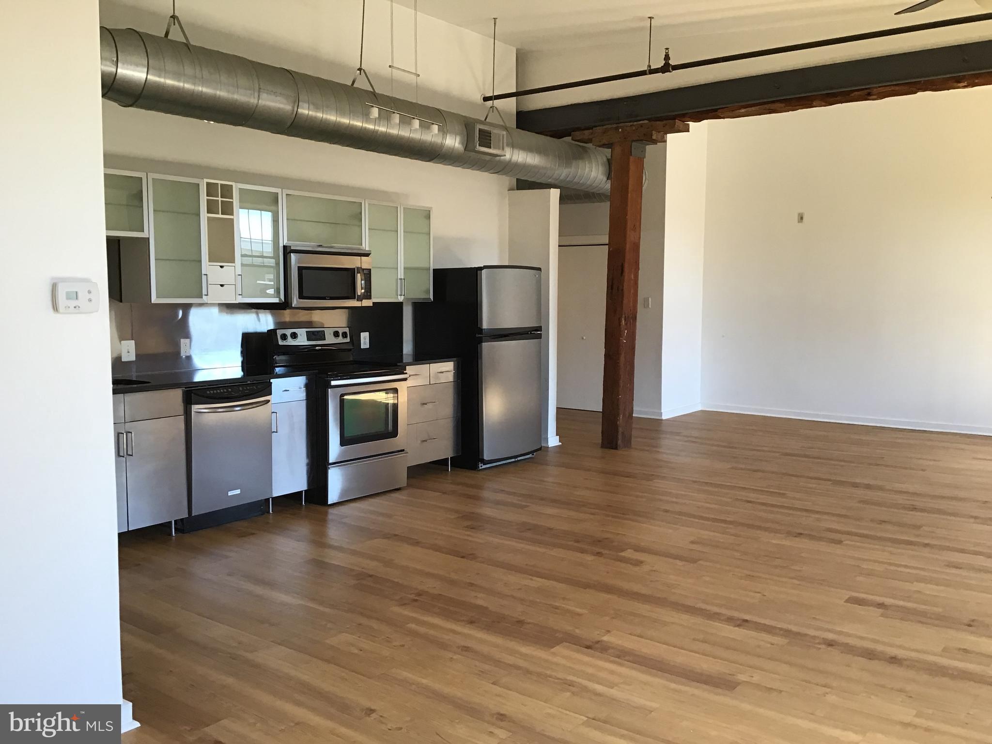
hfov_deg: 58.4
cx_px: 496
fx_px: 888
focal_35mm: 31
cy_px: 372
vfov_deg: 45.4
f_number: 2.4
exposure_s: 1/33
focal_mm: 3.3
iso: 40
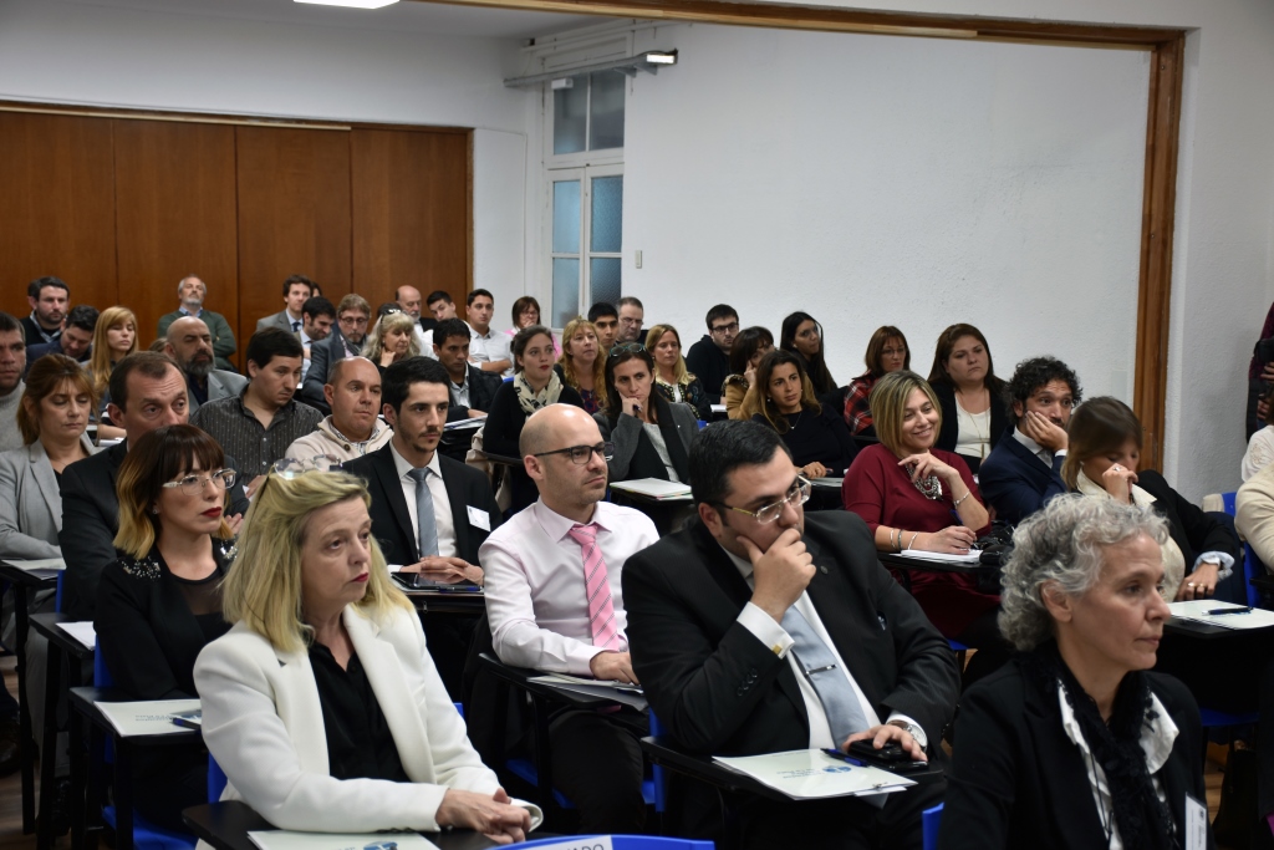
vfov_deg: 25.8
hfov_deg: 37.8
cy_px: 425
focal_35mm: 52
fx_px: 1858
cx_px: 637
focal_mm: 35
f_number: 4.2
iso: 100
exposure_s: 1/15
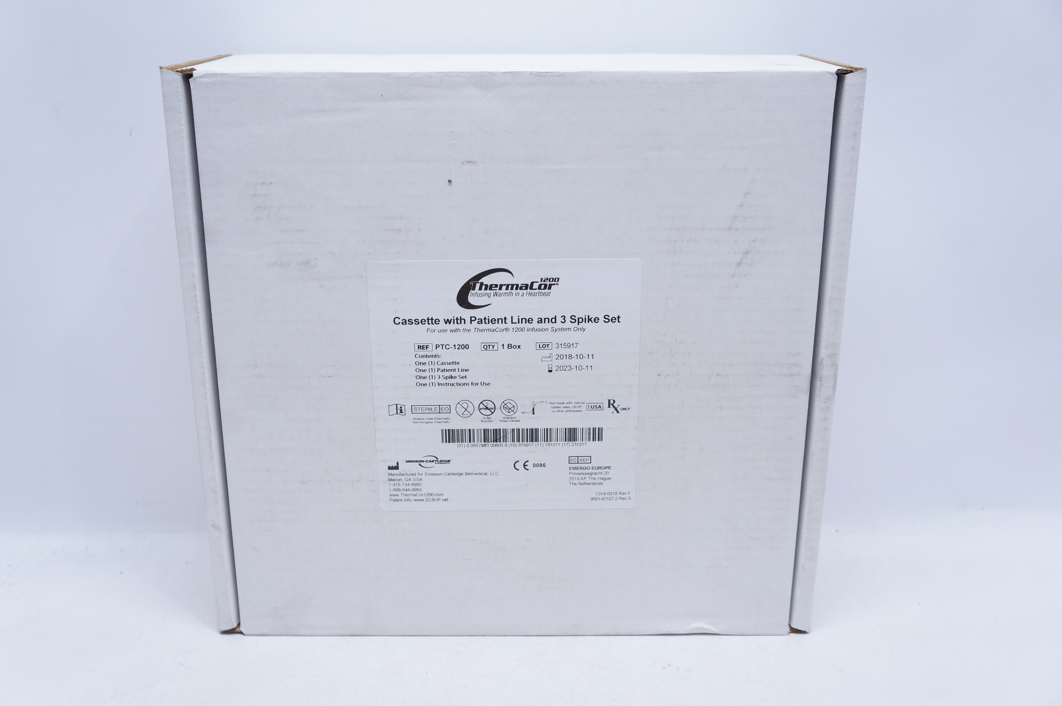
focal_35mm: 36
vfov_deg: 36.8
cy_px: 353
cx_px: 531
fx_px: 1061
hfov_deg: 53.2
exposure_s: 1/125
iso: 800
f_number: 4
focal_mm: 24
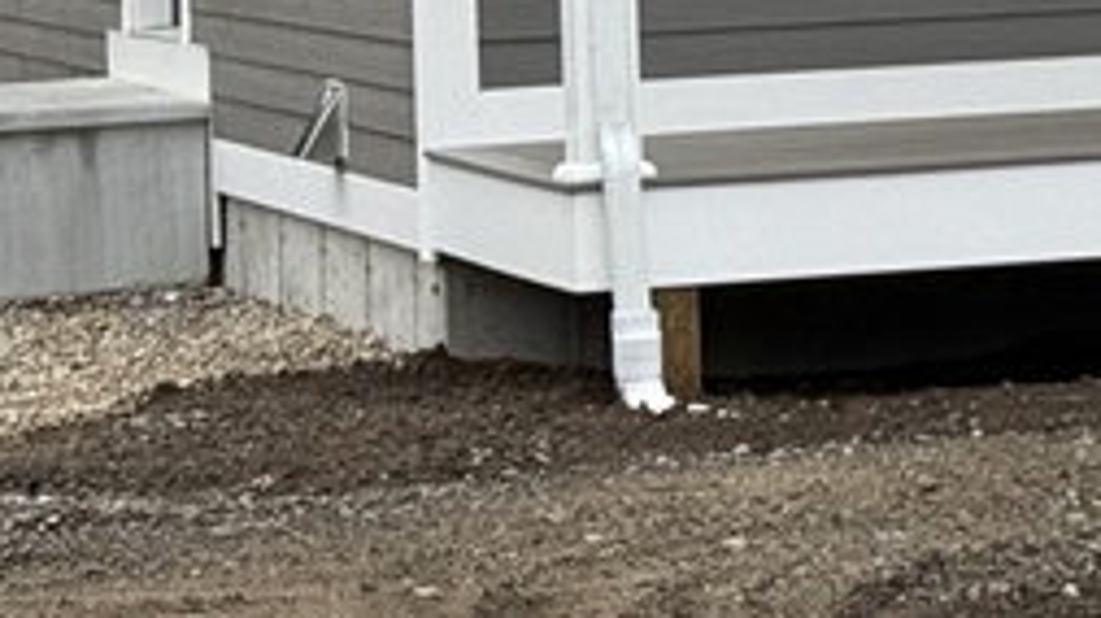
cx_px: 1145
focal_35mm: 212
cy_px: -714
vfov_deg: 5.6
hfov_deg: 10.1
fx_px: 6186
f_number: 1.78
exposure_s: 1/1543
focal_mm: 6.76
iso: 64
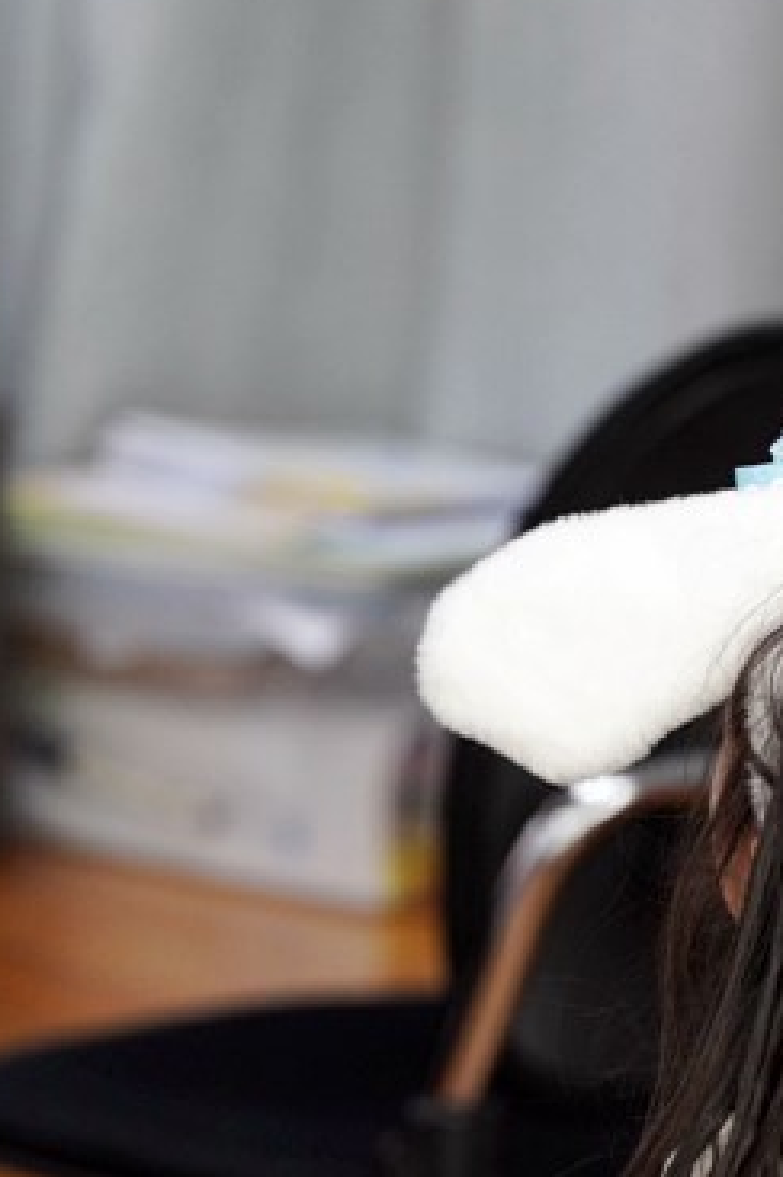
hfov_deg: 2.8
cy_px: 709
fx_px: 16048
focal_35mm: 491
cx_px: 889
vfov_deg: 4.2
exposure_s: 1/250
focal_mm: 200
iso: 1600
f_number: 3.5
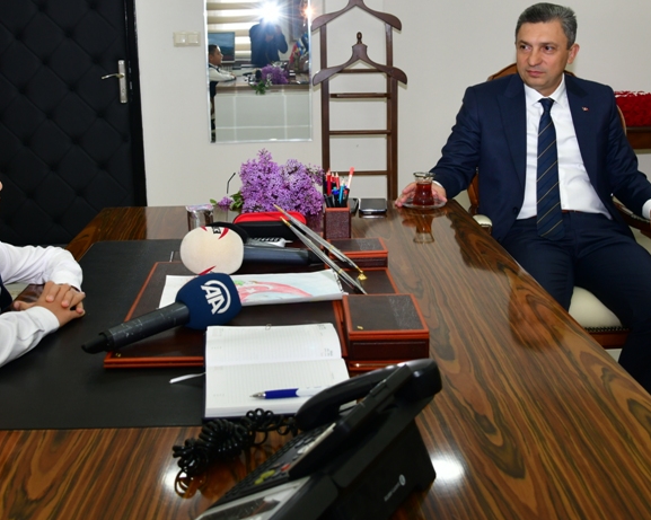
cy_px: 184
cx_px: 289
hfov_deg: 41.1
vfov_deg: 33.2
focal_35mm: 45
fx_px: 867
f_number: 7.1
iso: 500
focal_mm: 27
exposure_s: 1/100
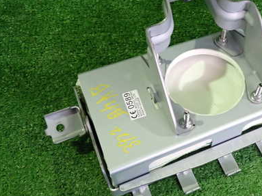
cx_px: 203
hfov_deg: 39.1
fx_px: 356
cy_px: 76
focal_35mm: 47
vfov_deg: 30.8
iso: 400
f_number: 2.3
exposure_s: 1/30
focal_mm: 5.4
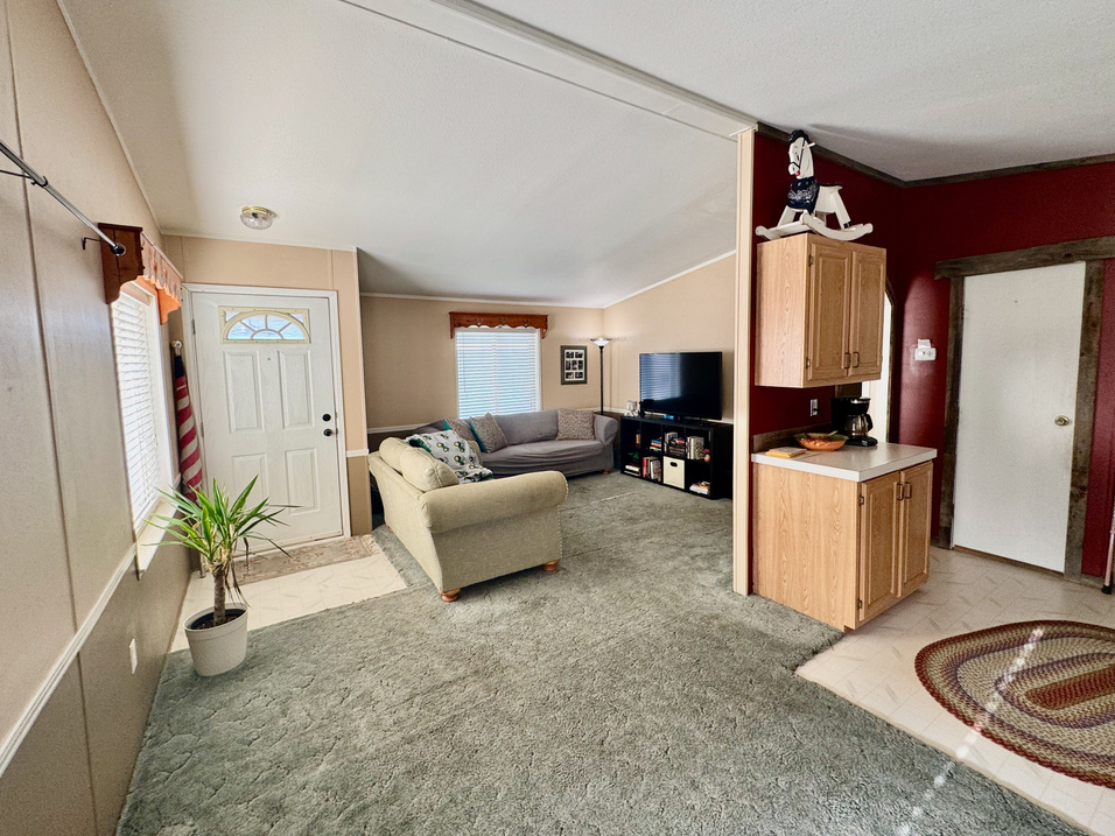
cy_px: 398
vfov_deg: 81.7
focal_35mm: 15
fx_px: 483
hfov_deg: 98.2
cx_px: 562
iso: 100
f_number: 2.2
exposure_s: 1/99
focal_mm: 2.22
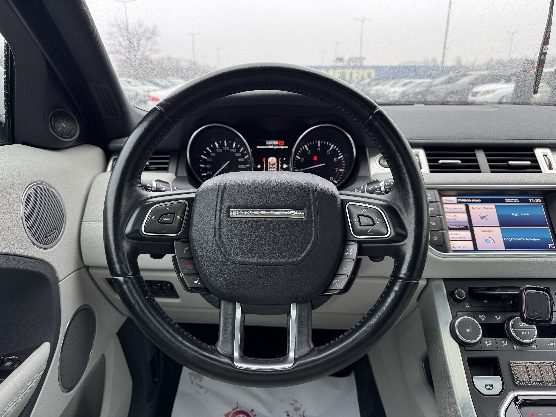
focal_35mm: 24
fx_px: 385
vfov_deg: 56.8
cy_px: 208
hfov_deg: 71.6
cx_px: 278
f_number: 1.78
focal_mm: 6.76
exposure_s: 1/71
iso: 200
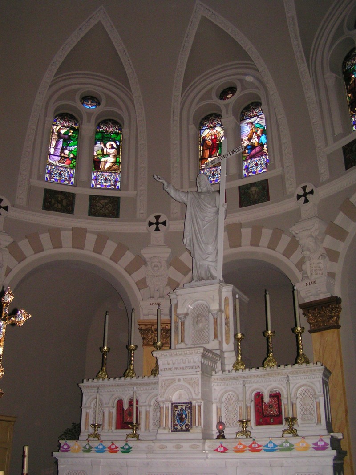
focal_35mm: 38
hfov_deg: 37.7
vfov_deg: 49.0
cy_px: 238
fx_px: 521
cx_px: 178
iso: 200
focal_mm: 5.8
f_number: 2.8
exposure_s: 1/40
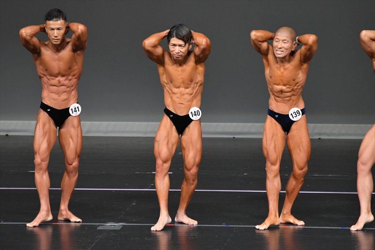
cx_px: 188
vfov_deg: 3.7
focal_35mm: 375
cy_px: 125
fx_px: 3904
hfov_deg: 5.5
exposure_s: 1/400
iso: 4000
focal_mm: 250
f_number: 5.6
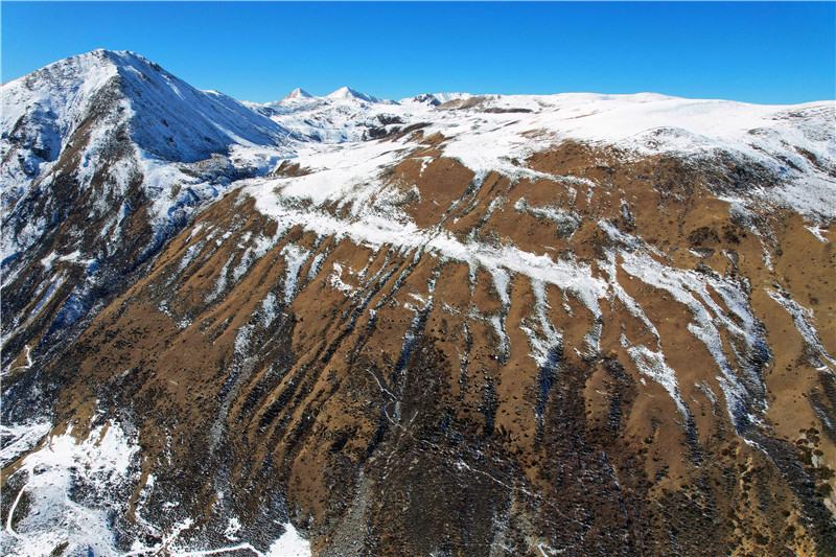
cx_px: 418
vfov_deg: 57.2
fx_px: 511
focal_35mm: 22
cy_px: 278
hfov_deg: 78.6
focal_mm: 8.38
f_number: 2.8
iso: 200
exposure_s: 1/3200
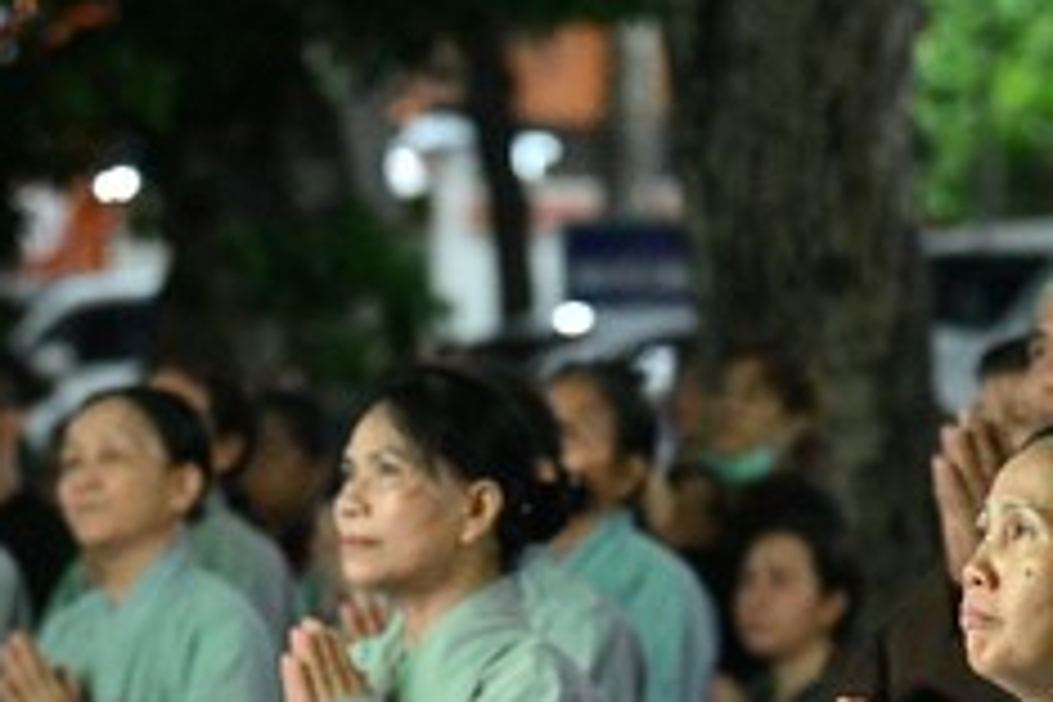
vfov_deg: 4.1
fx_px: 9739
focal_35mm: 333
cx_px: 648
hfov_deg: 6.2
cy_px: 788
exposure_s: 1/250
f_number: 4
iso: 16000
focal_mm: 120
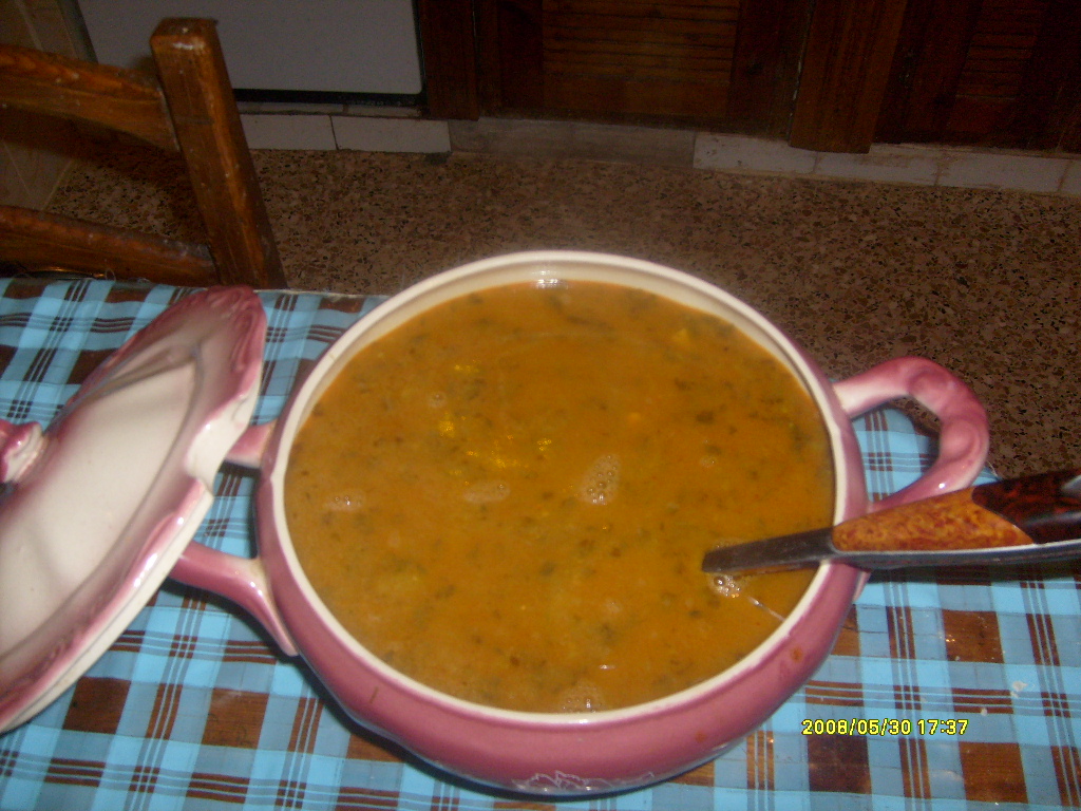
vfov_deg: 40.7
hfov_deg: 52.6
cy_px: 406
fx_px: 1093
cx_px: 540
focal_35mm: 35
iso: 100
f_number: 2.8
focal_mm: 5.8
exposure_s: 1/45
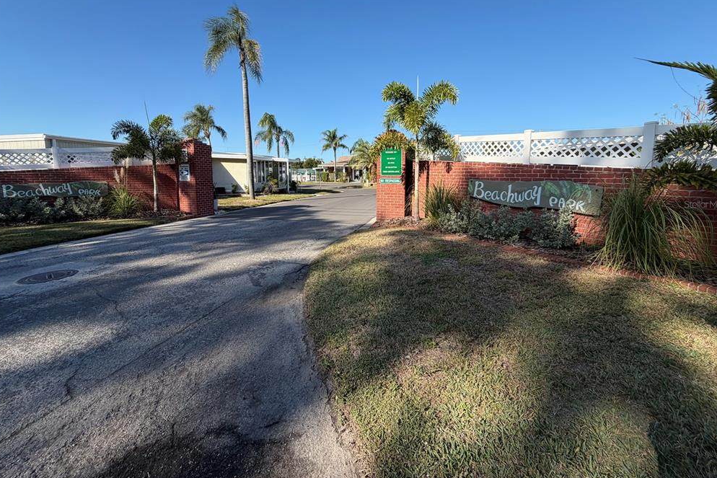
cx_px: 358
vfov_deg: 76.9
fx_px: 299
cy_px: 204
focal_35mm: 15
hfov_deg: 100.4
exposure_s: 1/770
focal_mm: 2.22
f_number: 2.2
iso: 32
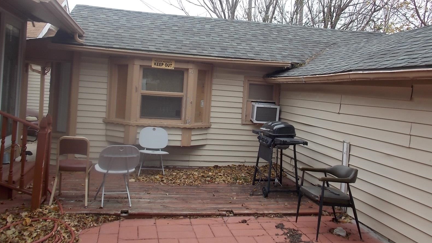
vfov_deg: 35.4
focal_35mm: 33
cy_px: 89
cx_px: 214
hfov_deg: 59.5
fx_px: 378
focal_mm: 5.3
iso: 80
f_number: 3.3
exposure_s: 1/125
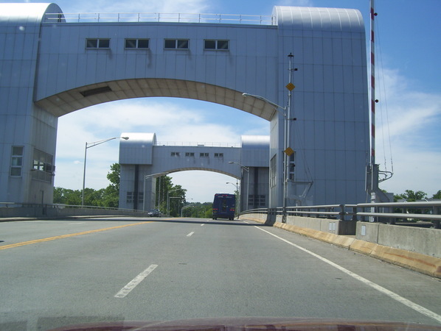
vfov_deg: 39.7
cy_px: 166
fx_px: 459
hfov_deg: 51.3
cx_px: 220
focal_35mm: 36
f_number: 4.8
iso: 80
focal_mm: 6
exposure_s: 1/500
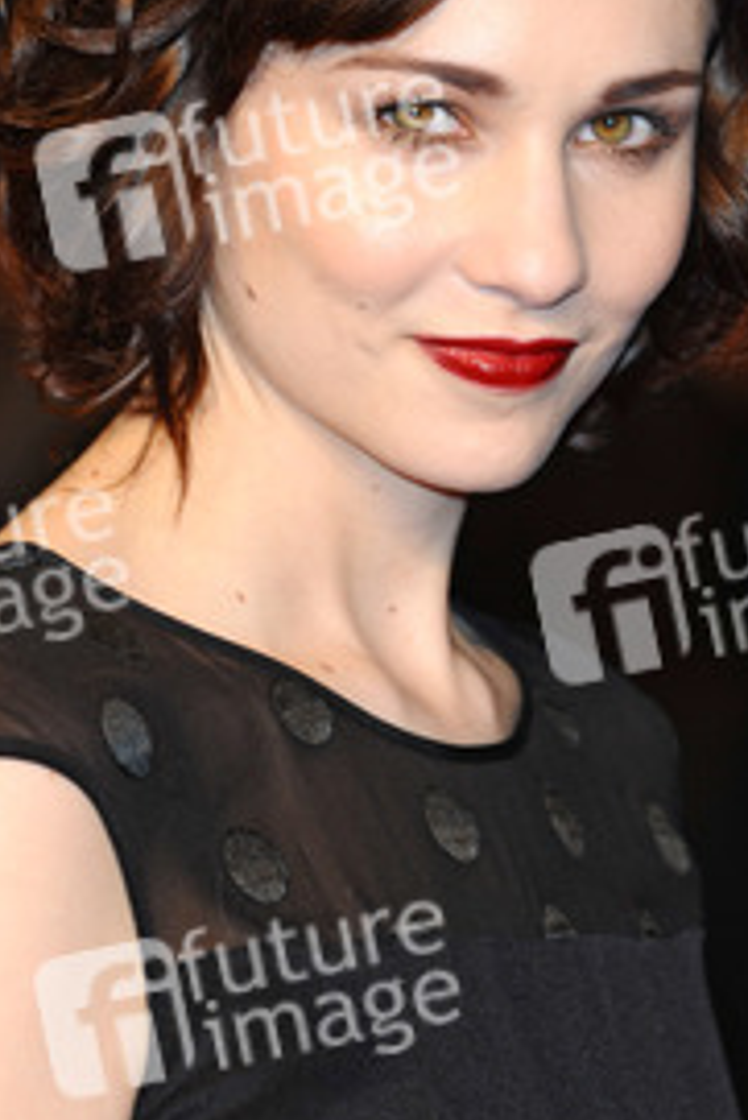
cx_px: 370
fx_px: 11383
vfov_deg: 5.6
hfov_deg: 3.8
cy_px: 380
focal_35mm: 366
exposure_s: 1/200
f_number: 4.5
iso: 320
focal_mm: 165
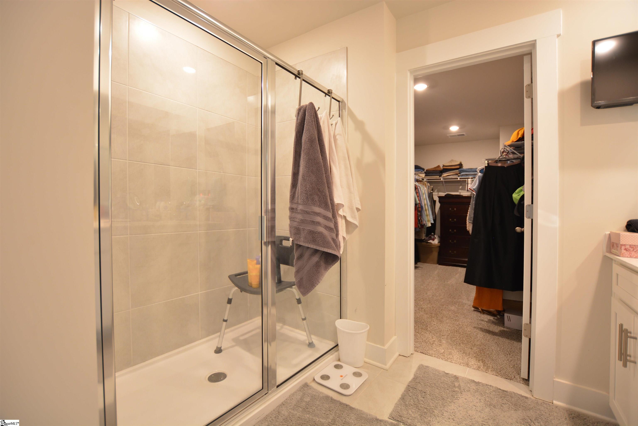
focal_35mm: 15
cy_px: 213
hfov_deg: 100.4
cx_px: 319
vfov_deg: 77.3
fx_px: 266
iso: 400
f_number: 3.5
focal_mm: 10
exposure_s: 1/25
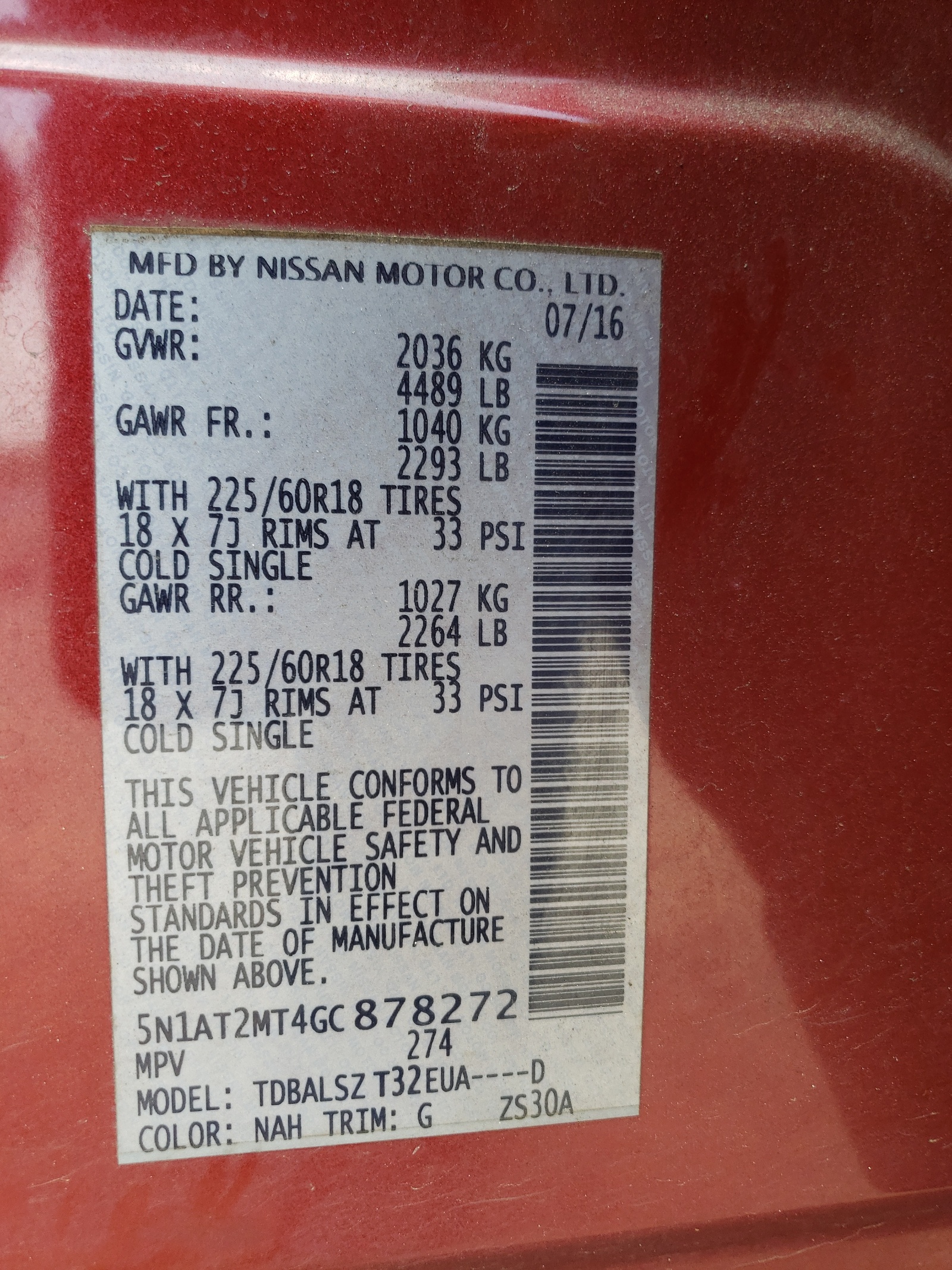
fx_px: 953
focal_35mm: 26
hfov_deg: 53.1
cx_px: 476
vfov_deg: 67.3
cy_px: 635
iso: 50
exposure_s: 1/154
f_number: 1.5
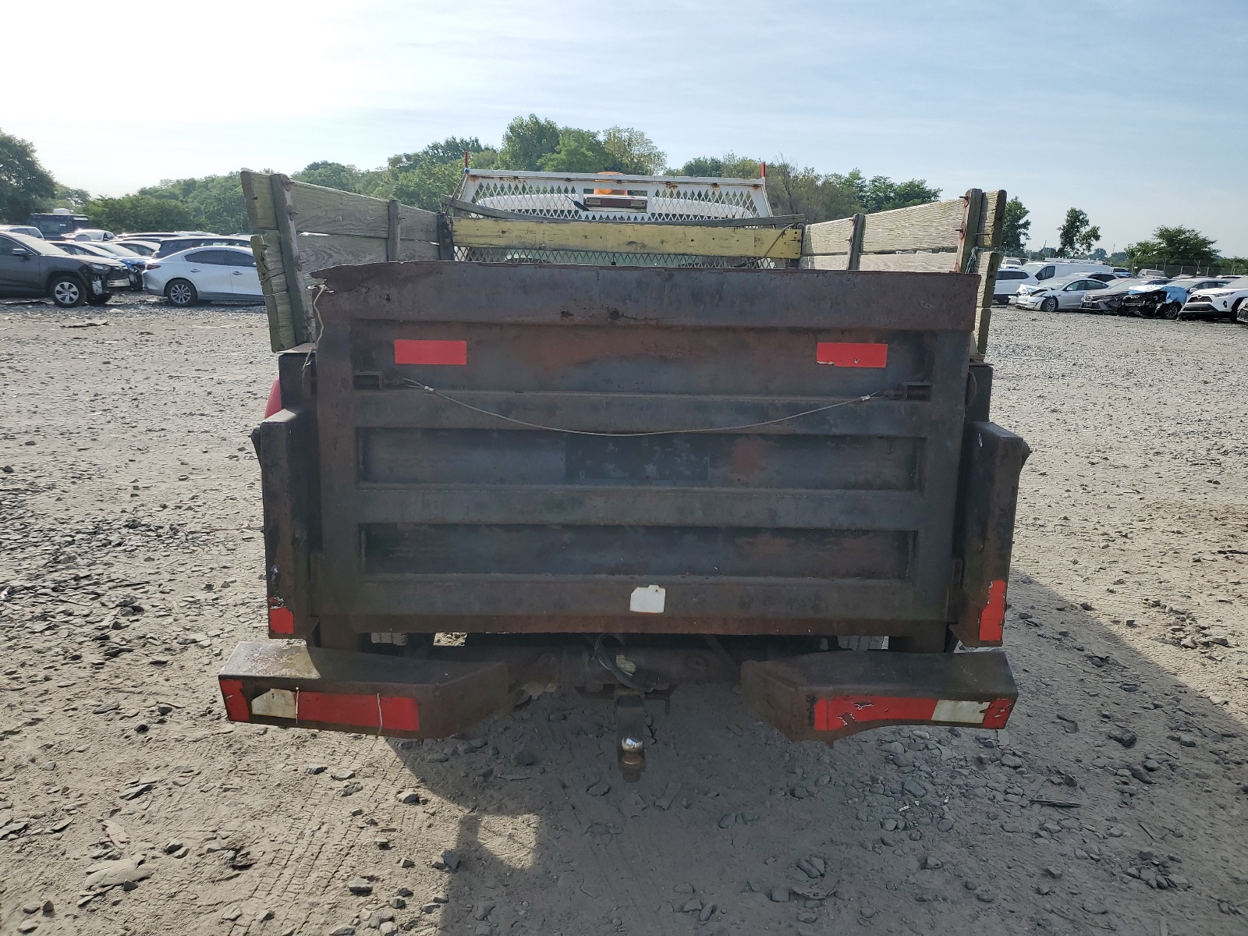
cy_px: 468
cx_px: 624
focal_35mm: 26
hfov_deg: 67.3
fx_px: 937
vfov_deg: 53.1
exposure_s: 1/3333
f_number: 1.5
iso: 50
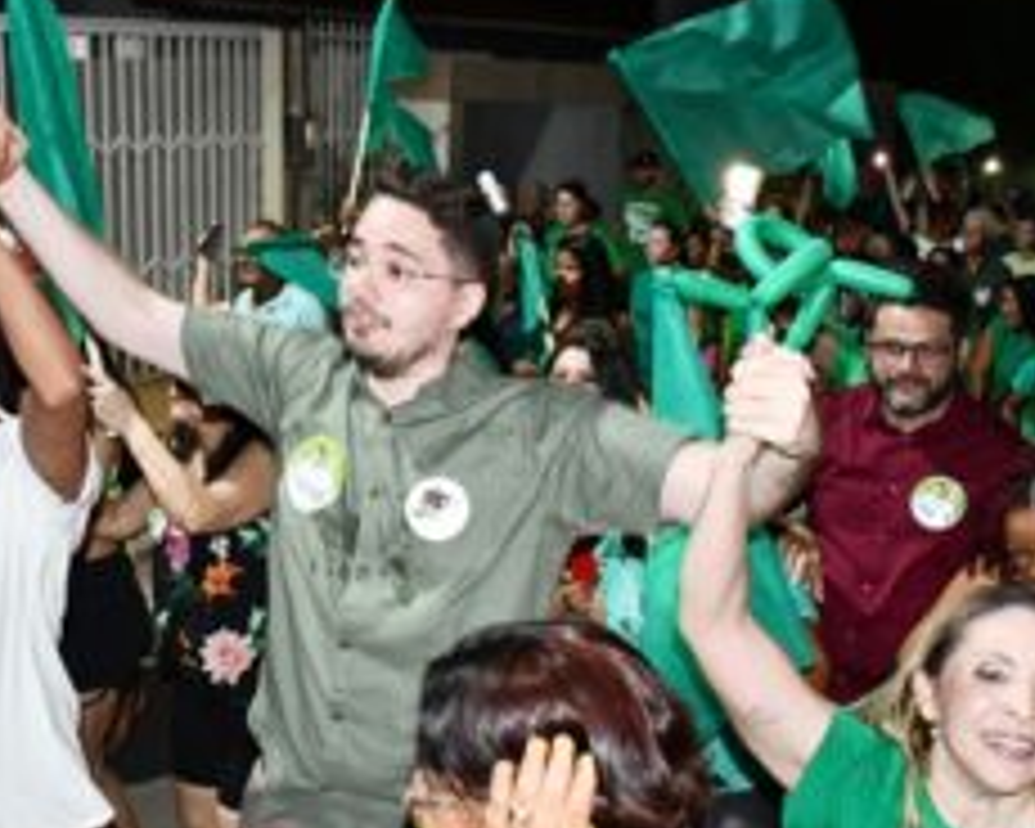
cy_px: 518
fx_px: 1317
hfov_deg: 42.7
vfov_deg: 34.7
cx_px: 405
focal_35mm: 43
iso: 3200
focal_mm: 18
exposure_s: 1/60
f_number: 3.5
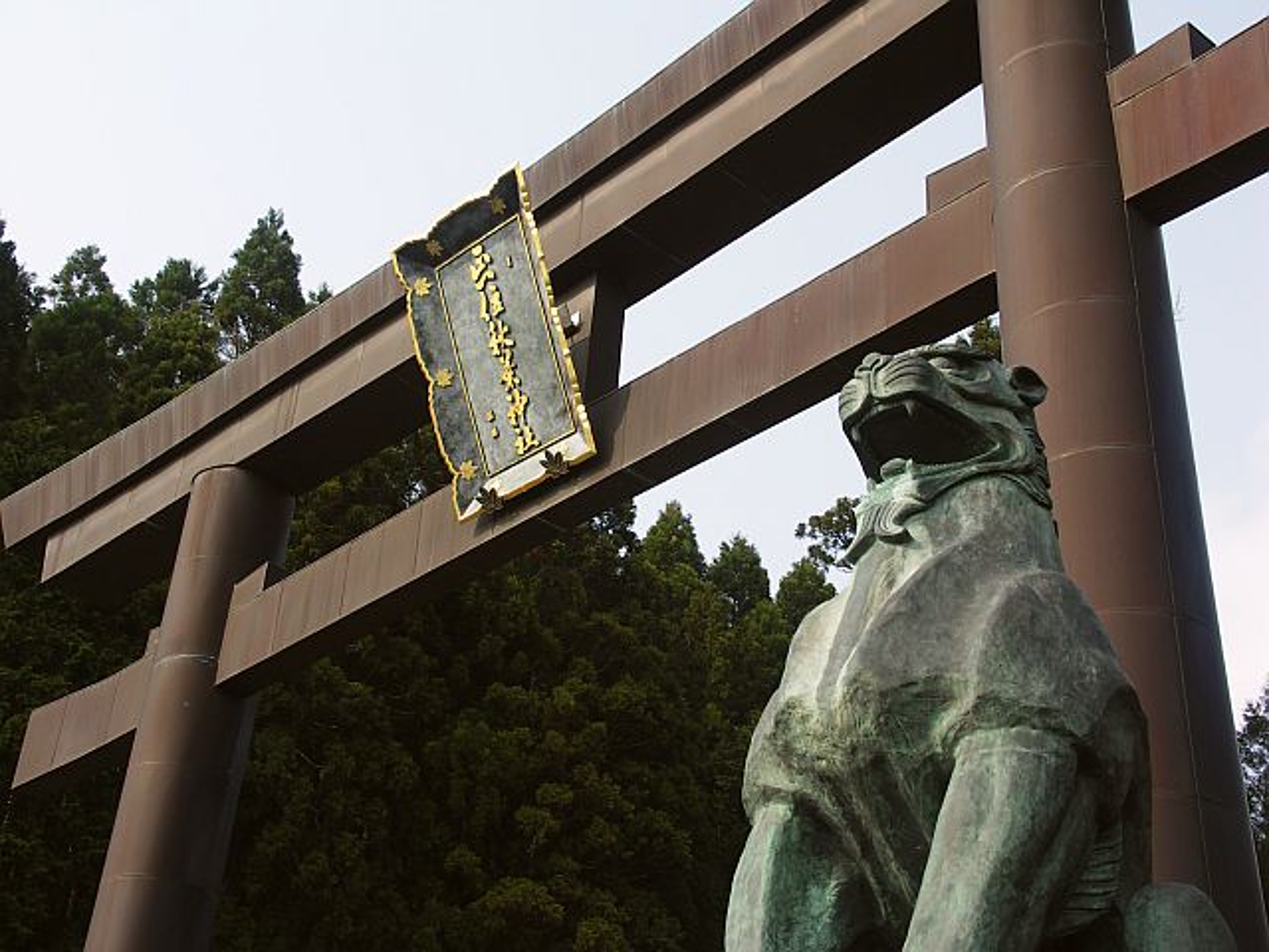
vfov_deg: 28.6
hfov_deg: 37.5
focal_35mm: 51
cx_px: 634
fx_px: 1870
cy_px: 476
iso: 50
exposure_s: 1/200
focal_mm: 13.3
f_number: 5
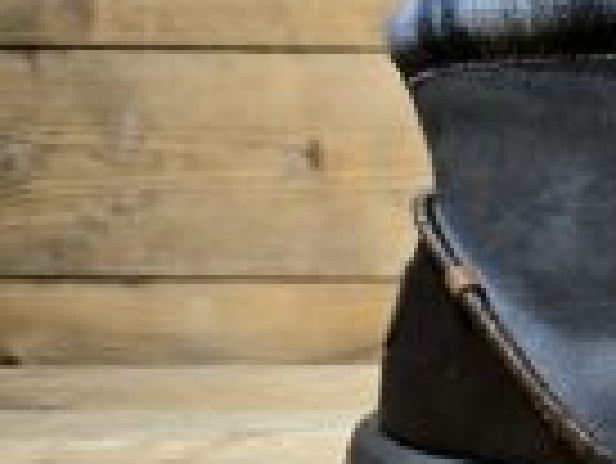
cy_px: 333
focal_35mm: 67
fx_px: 1193
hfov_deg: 23.7
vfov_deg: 21.8
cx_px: 895
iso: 64
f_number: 1.8
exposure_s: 1/100
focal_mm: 5.4
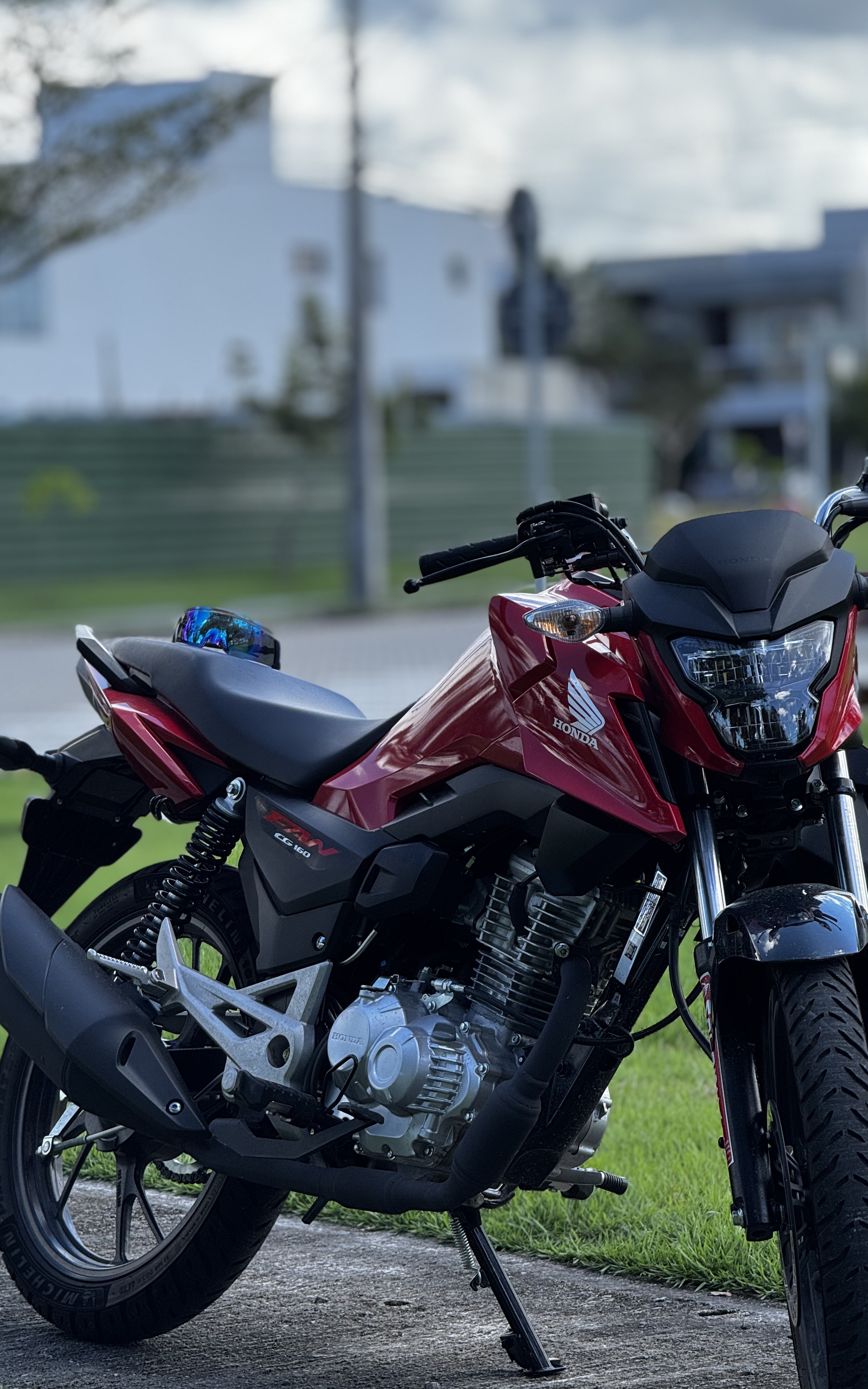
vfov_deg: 16.3
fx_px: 4845
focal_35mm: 128
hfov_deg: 10.2
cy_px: 695
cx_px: 424
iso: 50
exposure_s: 1/414
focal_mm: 15.66
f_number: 2.8
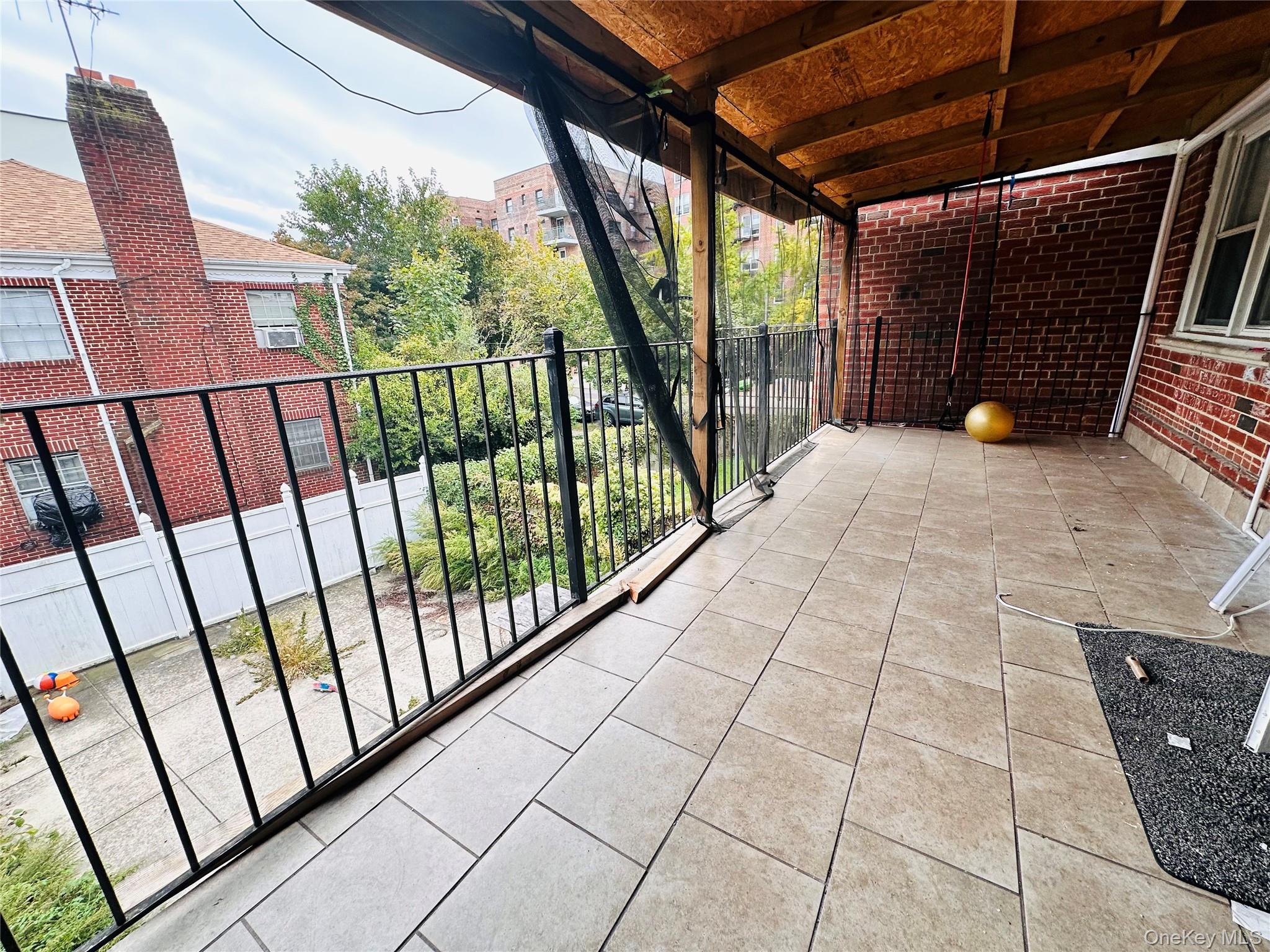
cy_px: 476
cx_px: 635
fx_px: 514
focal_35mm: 14
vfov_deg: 85.7
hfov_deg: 102.1
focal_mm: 2.22
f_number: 2.2
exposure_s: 1/99
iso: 40
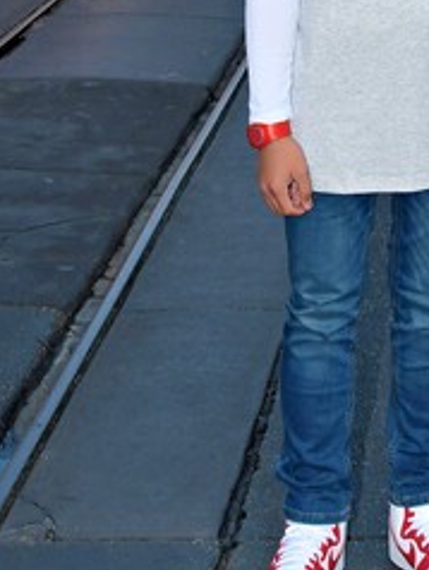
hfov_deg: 12.1
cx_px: 475
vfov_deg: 15.4
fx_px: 1996
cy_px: -187
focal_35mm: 121
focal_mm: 26
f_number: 7.1
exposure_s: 1/200
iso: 100
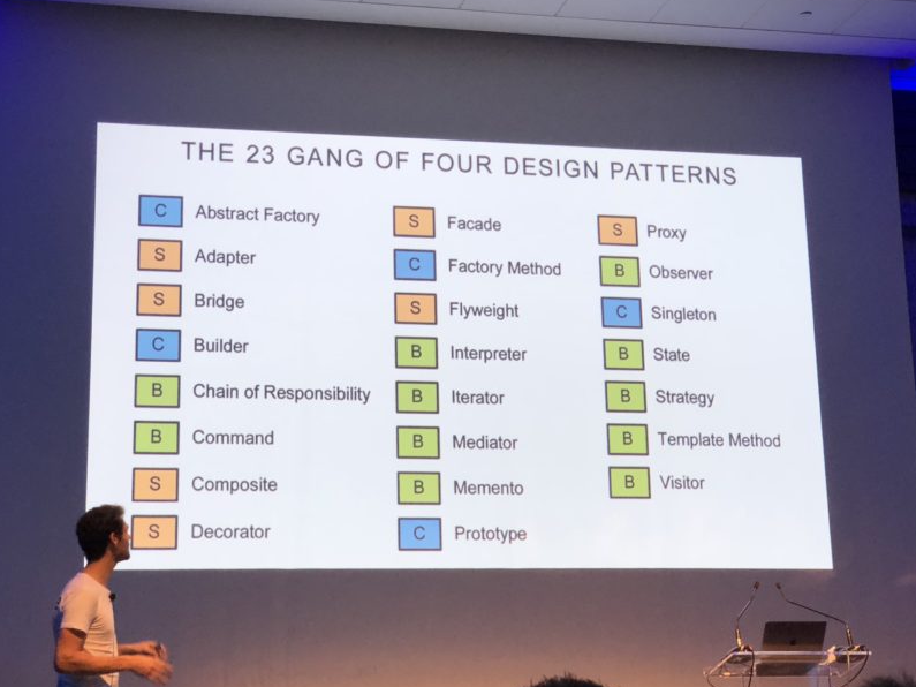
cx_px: 454
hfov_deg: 29.0
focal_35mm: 67
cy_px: 324
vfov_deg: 21.9
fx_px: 1773
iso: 64
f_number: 2.4
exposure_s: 1/48
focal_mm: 6
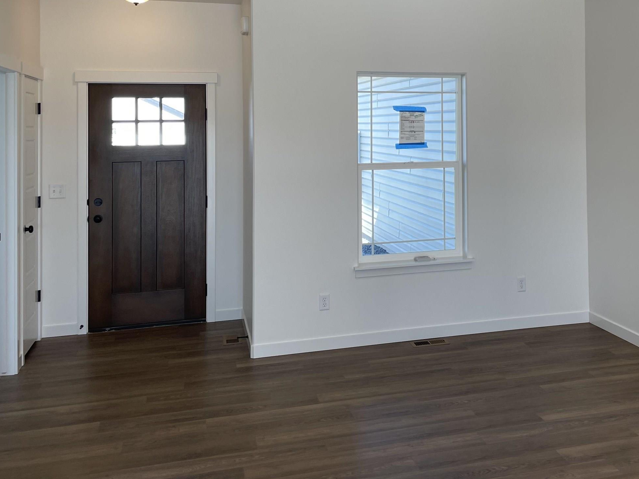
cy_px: 115
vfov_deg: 34.3
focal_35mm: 41
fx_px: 757
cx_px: 444
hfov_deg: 44.8
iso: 32
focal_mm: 4.2
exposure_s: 1/124
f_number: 1.6
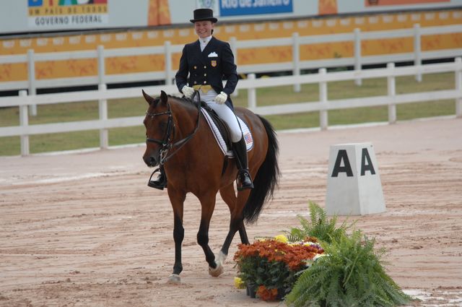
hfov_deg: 4.4
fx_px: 5960
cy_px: 154
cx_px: 231
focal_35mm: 465
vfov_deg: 2.9
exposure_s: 1/400
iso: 500
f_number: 5.3
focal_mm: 310
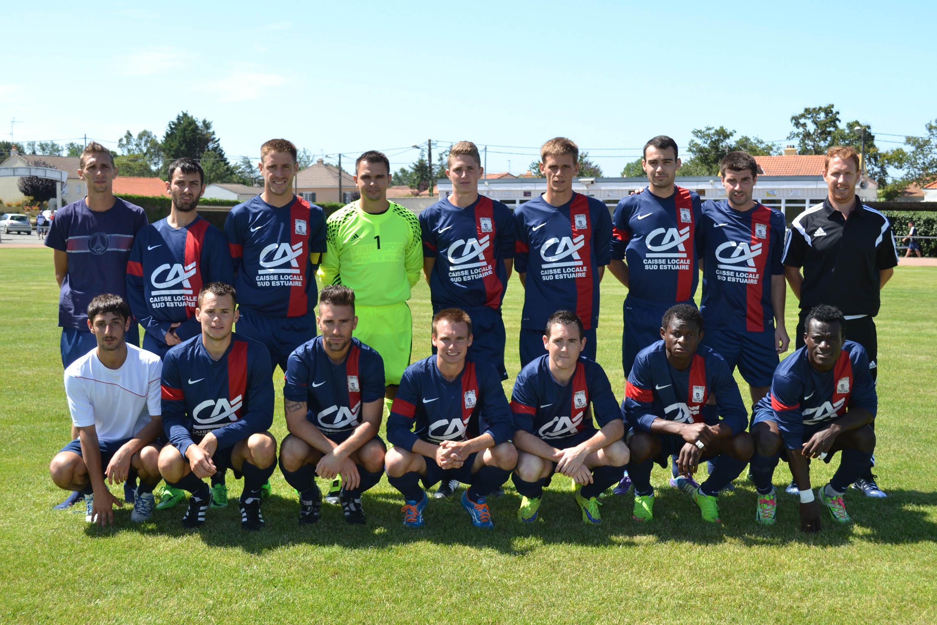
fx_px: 1171
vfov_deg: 29.9
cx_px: 468
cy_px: 312
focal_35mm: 45
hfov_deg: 43.6
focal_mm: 30
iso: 100
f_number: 6.3
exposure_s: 1/200
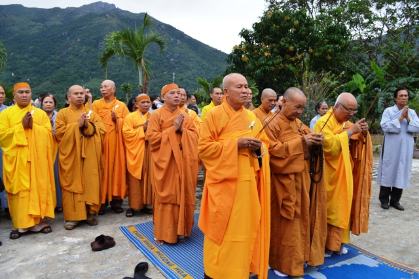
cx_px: 210
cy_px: 140
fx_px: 314
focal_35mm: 27
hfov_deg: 67.4
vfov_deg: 47.9
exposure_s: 1/160
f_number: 6.3
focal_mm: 18
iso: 100
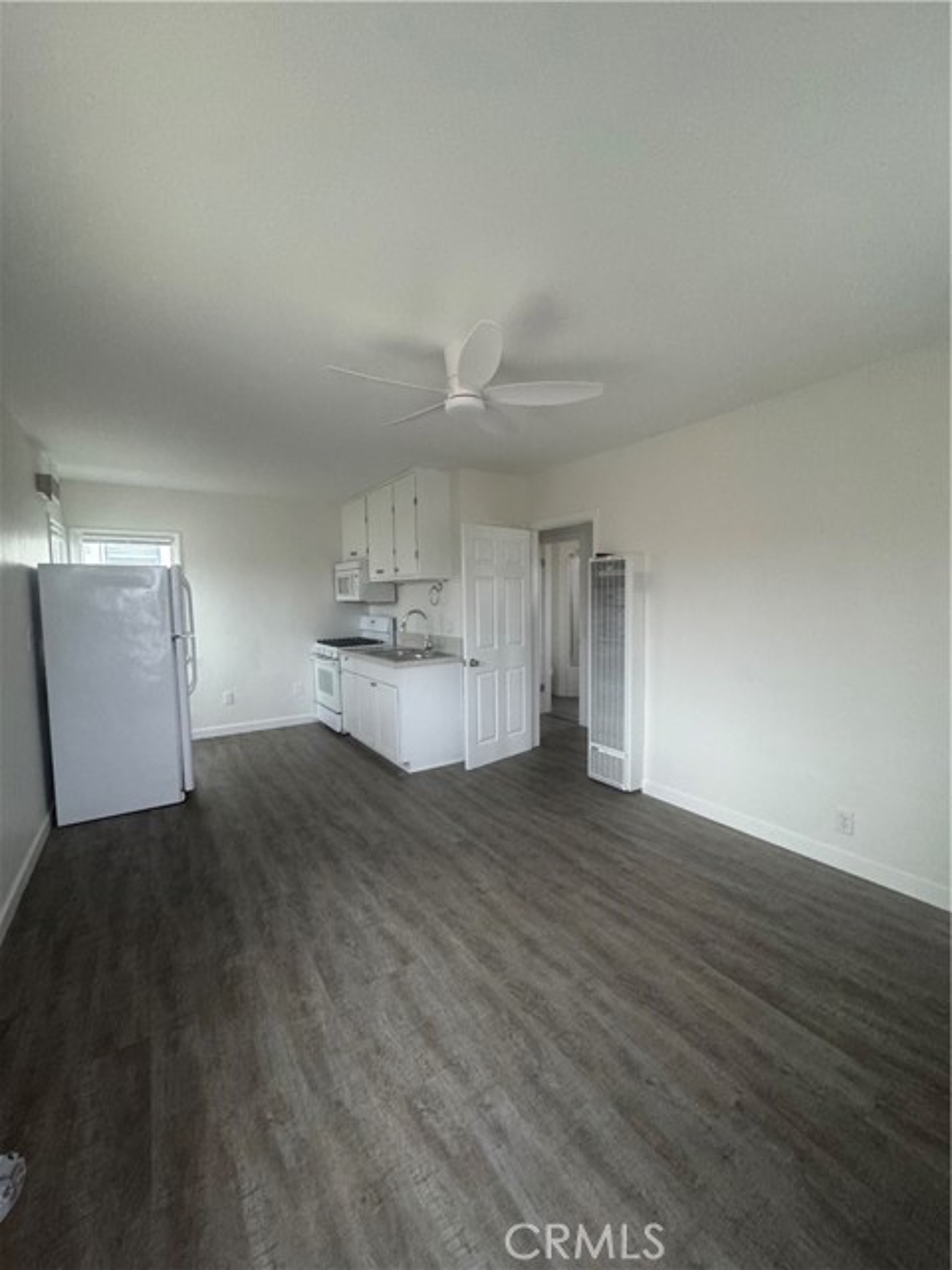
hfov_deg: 85.7
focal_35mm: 14
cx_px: 476
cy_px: 635
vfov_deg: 102.1
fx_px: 513
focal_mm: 2.22
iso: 640
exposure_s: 1/60
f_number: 2.2
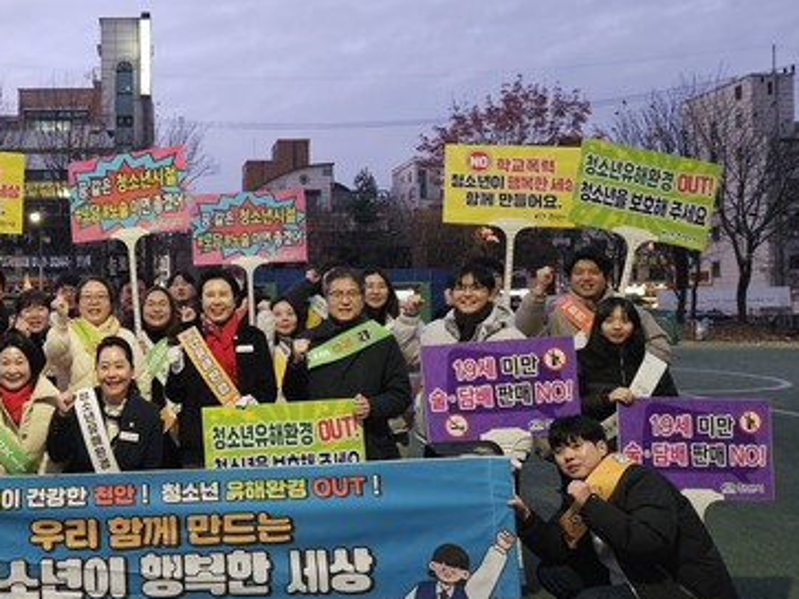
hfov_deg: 46.1
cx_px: 145
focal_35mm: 38
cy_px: 282
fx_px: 877
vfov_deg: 37.7
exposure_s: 1/120
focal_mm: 5.4
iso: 1000
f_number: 1.8
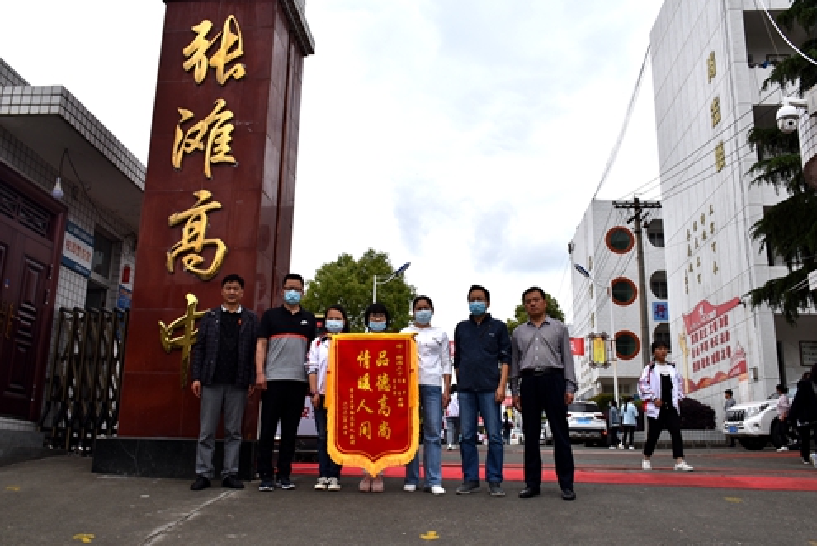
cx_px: 401
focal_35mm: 34
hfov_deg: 55.8
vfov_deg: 39.0
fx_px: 772
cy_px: 276
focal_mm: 22
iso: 100
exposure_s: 1/200
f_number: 13
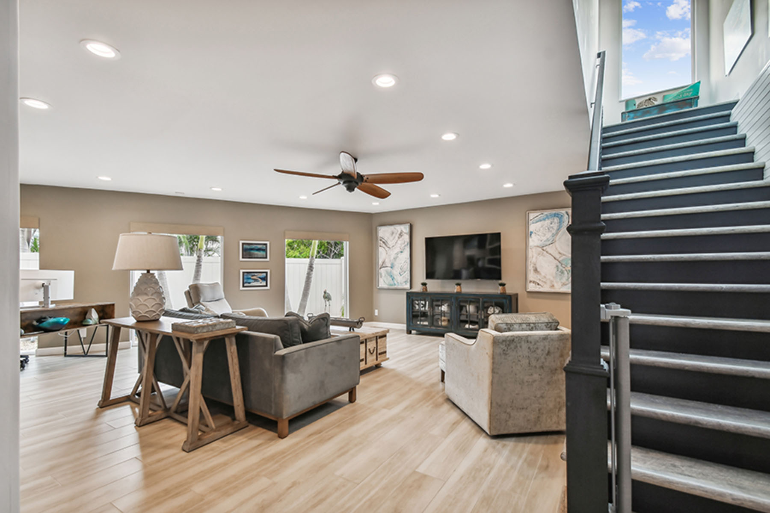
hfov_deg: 100.4
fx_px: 321
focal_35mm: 15
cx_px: 385
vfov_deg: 77.3
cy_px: 256
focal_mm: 10
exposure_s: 1/60
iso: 100
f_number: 7.1
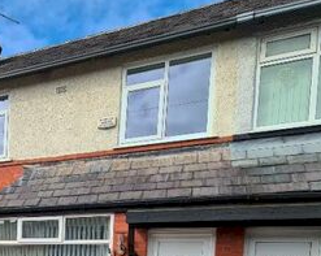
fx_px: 342
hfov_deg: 41.5
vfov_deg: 34.3
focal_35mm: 36
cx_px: -21
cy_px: 294
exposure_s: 1/1372
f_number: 2.2
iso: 64
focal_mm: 2.22
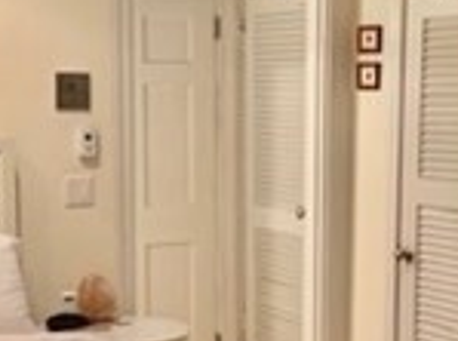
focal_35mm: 105
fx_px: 1386
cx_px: 200
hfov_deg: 18.8
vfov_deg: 13.9
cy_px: 329
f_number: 1.8
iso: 320
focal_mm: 4.25
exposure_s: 1/60
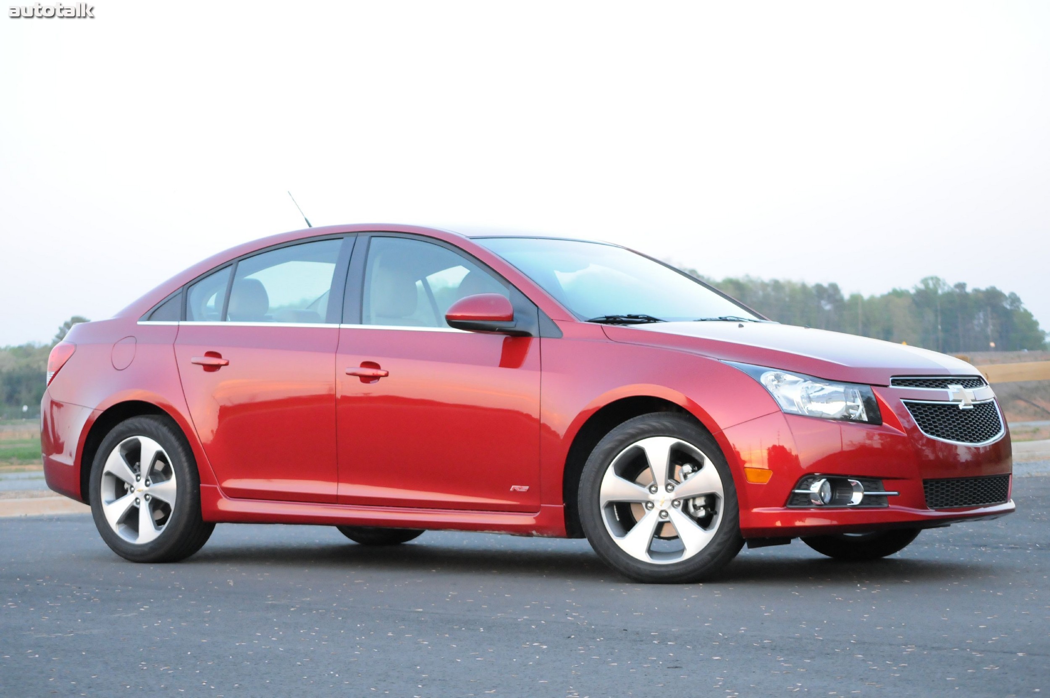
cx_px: 525
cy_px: 349
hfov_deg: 24.6
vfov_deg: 16.5
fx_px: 2404
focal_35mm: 82
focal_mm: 55
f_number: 5
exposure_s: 1/100
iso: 2000
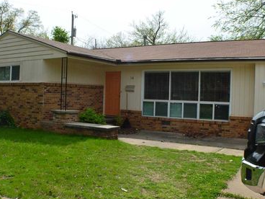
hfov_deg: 40.4
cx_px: 137
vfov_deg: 30.9
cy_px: 98
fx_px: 360
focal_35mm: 47
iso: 400
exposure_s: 1/400
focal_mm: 24
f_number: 11
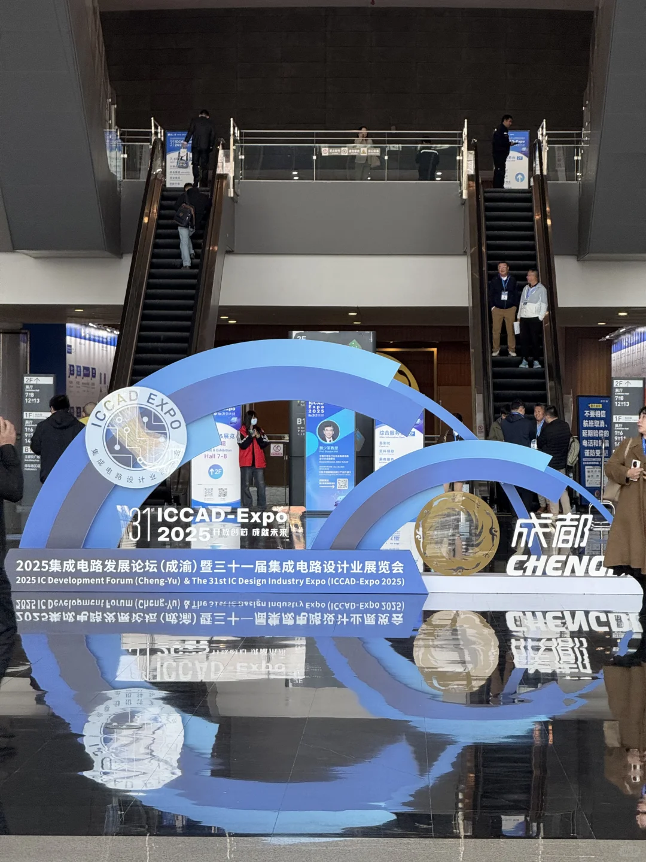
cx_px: 323
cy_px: 431
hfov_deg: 12.3
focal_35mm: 120
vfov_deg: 16.4
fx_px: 2986
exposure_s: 1/100
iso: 200
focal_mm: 15.66
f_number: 2.8
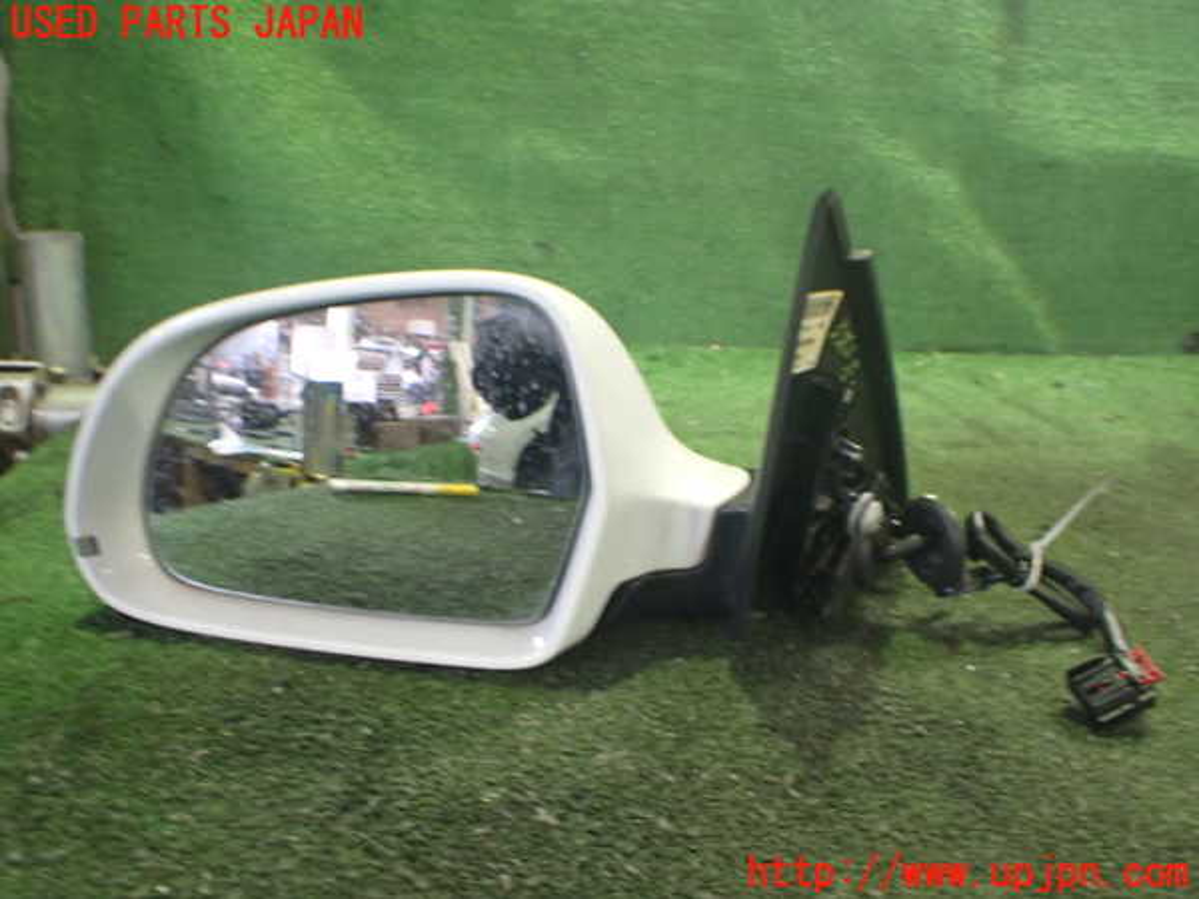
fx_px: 1039
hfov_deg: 60.0
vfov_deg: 46.8
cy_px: 450
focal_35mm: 30
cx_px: 600
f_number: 2.3
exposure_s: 1/30
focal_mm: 5.4
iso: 1000
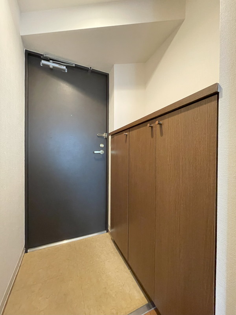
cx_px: 118
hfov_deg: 85.7
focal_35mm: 14
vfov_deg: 102.1
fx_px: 127
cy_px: 158
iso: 1250
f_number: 2.4
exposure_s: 1/50
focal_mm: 1.55
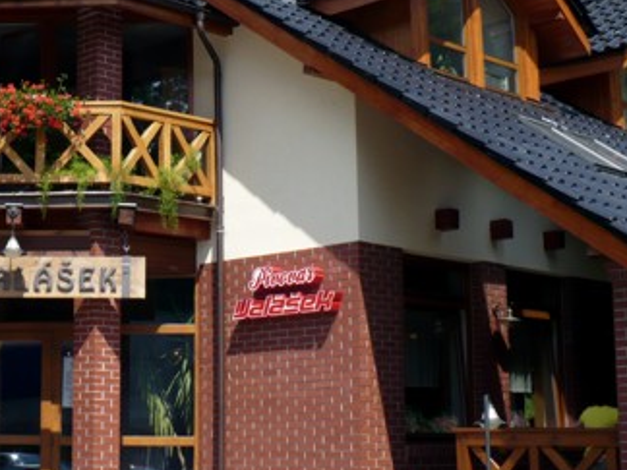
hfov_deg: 25.8
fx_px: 1322
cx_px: 54
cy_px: 186
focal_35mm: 73
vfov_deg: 20.1
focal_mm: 6.1
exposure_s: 1/1000
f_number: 2.8
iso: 100
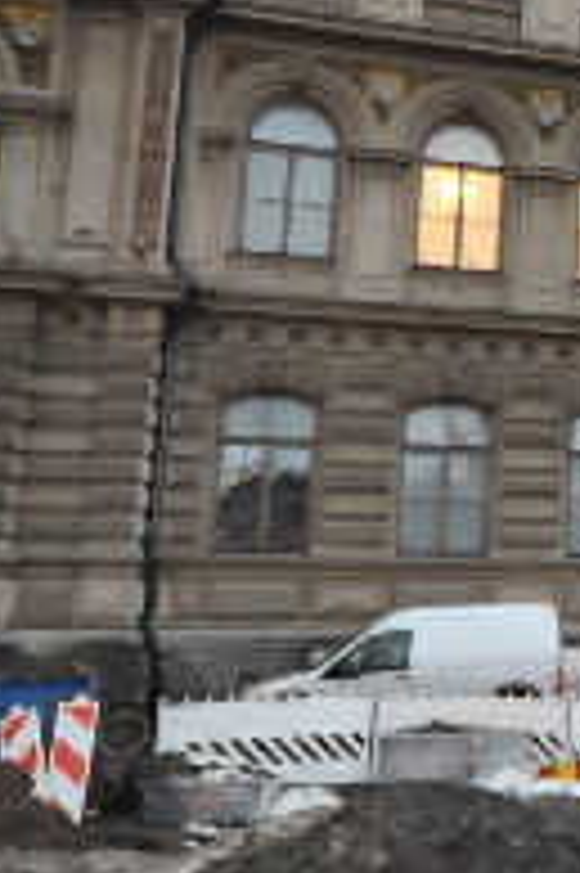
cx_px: 976
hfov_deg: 19.3
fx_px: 1380
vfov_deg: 34.9
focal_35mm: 57
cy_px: 328
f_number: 4
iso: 1600
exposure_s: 1/25
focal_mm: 10
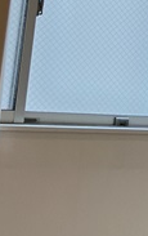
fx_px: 791
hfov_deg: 9.6
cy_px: -59
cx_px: 341
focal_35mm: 123
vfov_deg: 16.2
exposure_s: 1/100
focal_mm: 3.99
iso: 40
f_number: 1.8
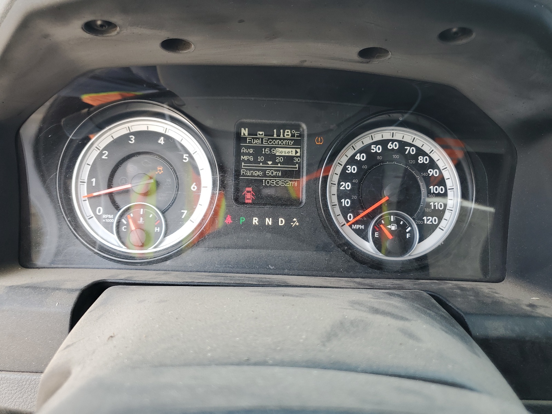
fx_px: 415
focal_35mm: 26
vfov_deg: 53.1
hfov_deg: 67.3
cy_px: 207
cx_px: 276
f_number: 1.5
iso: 50
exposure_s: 1/128
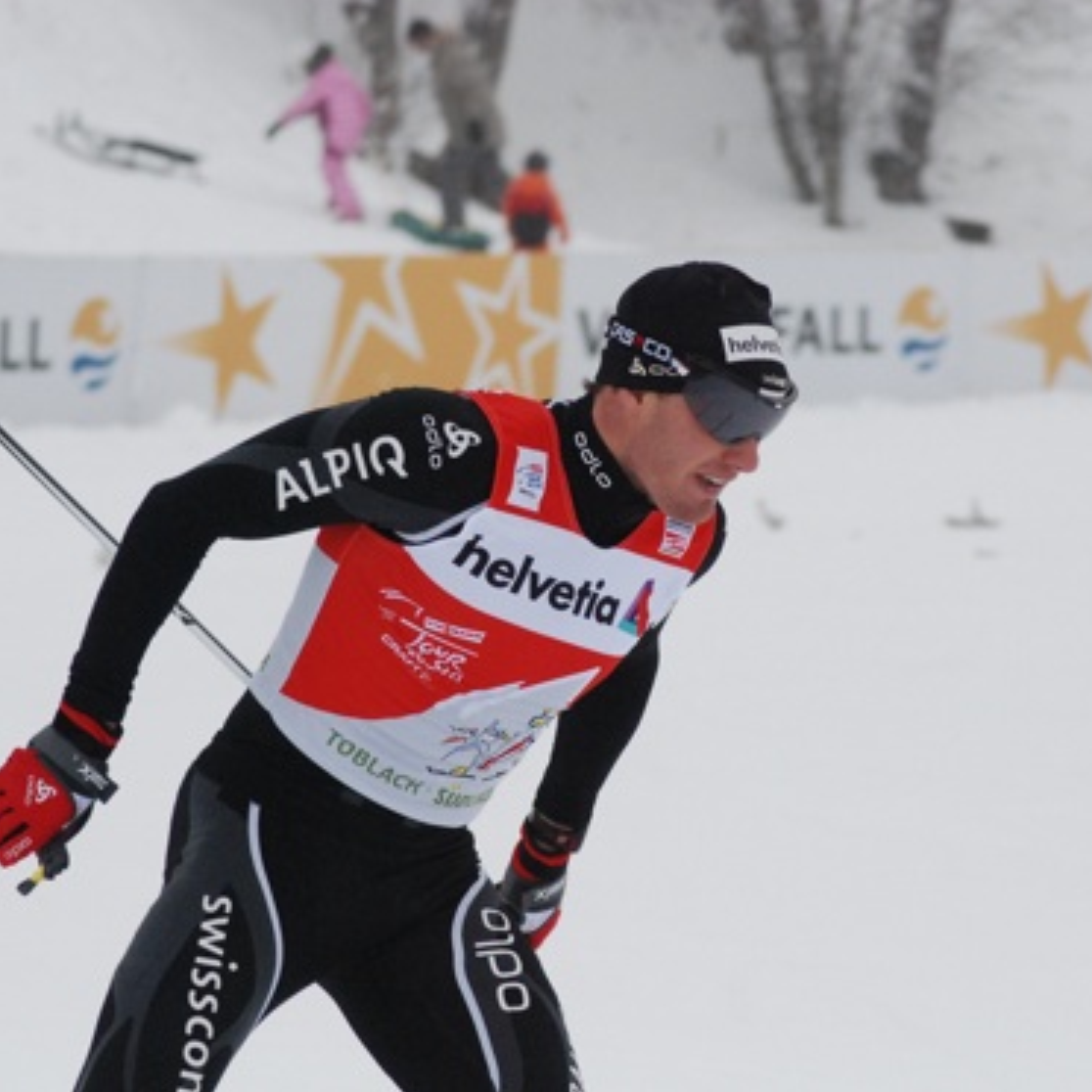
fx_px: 9945
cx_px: 608
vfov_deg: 6.3
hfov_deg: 6.3
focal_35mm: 279
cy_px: 546
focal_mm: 145
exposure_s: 1/2000
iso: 1600
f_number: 8
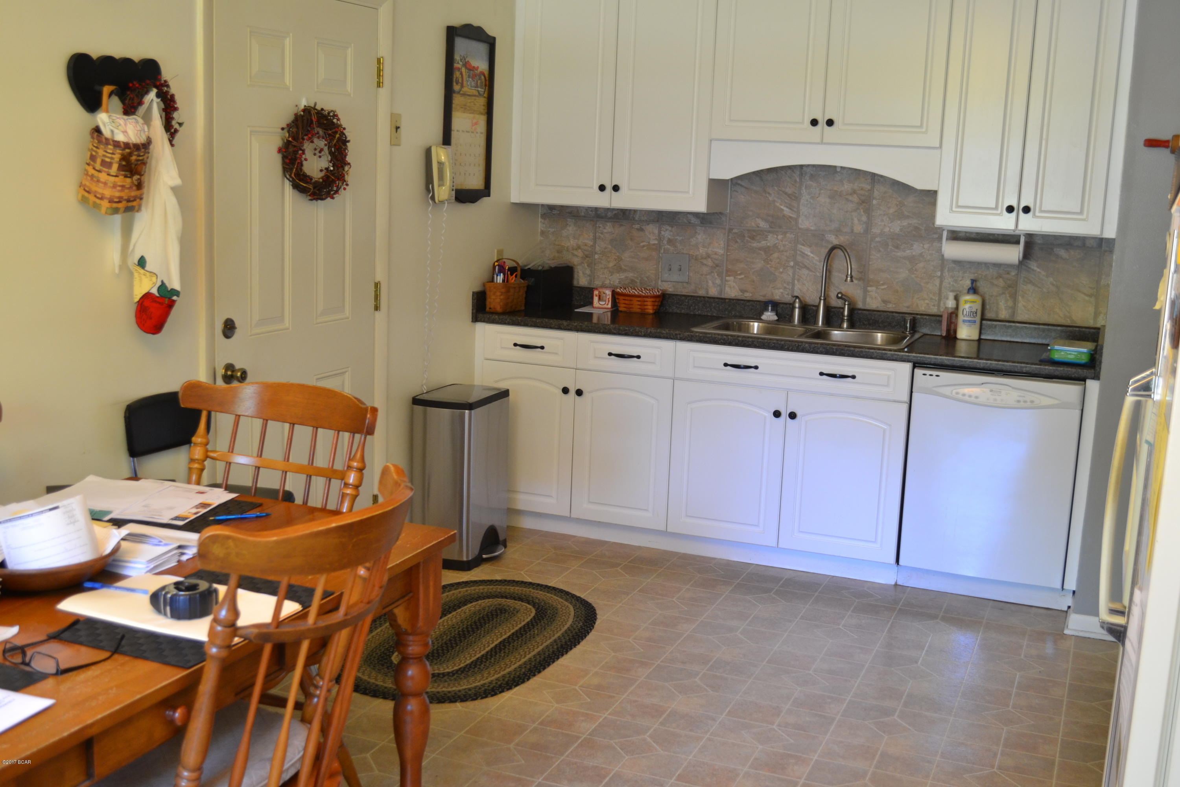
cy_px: 394
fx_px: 1278
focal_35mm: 39
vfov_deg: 34.2
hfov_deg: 49.6
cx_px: 590
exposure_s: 1/15
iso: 450
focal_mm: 26
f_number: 4.2
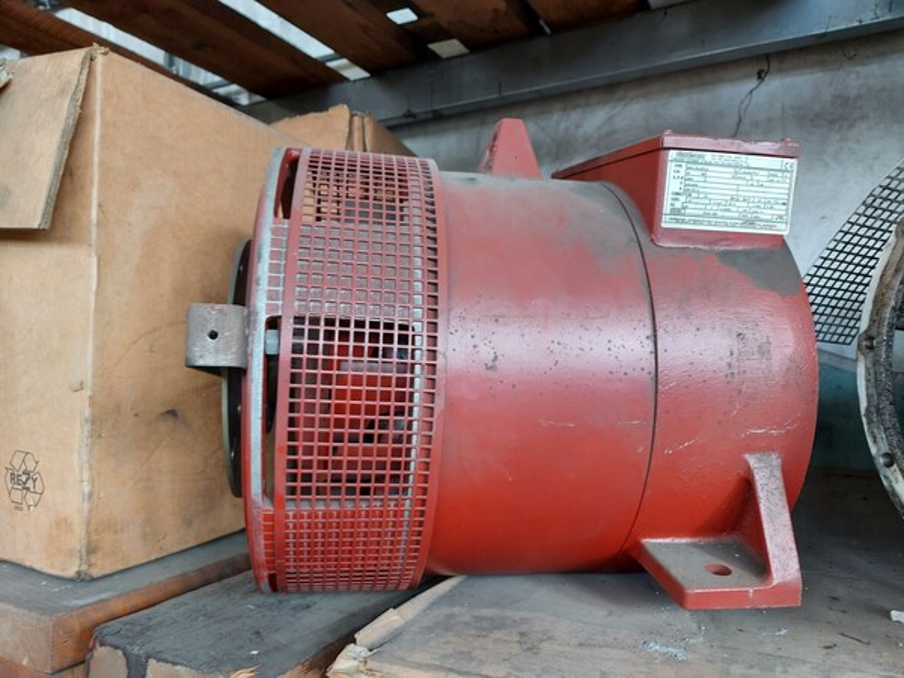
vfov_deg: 56.8
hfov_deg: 71.6
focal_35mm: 24
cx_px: 452
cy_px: 339
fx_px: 627
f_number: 1.8
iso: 100
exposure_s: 1/50
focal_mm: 5.23
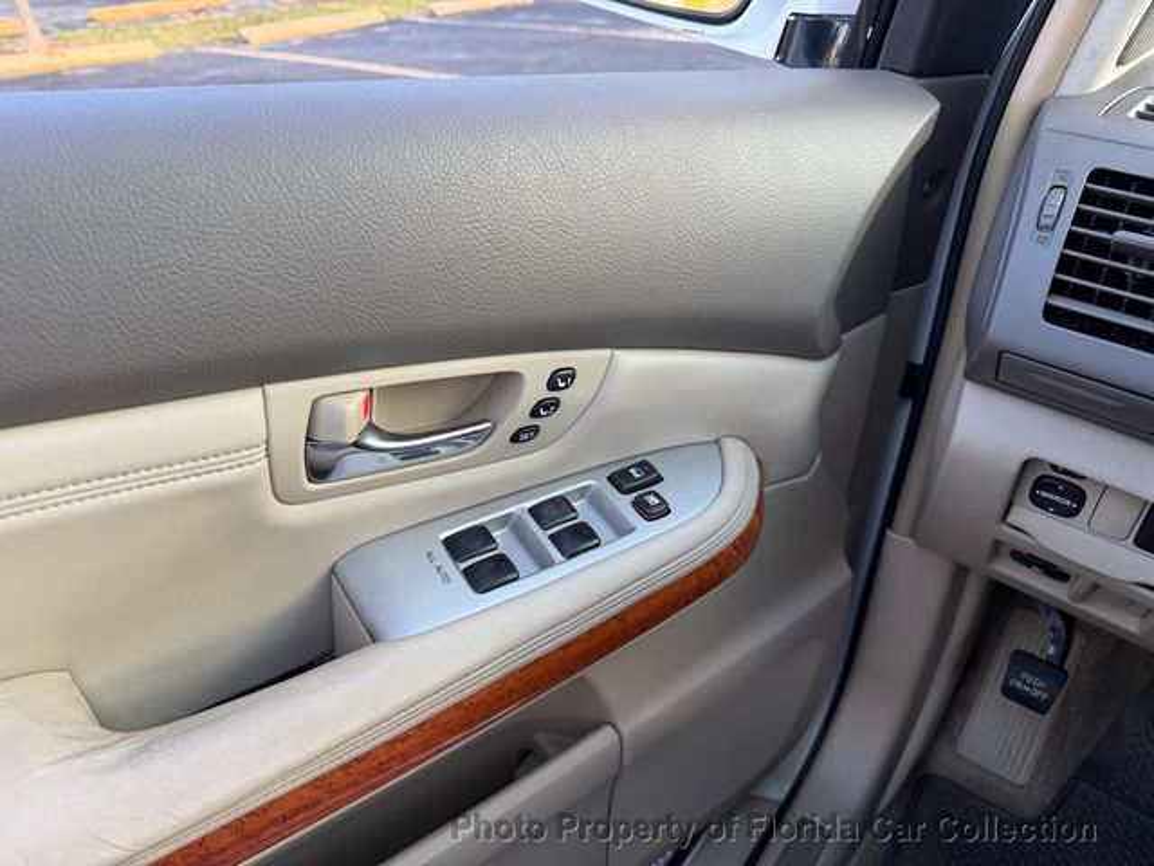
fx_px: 800
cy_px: 433
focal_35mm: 24
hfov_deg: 71.6
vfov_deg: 56.8
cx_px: 577
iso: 64
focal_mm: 6.76
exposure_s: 1/121
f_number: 1.78
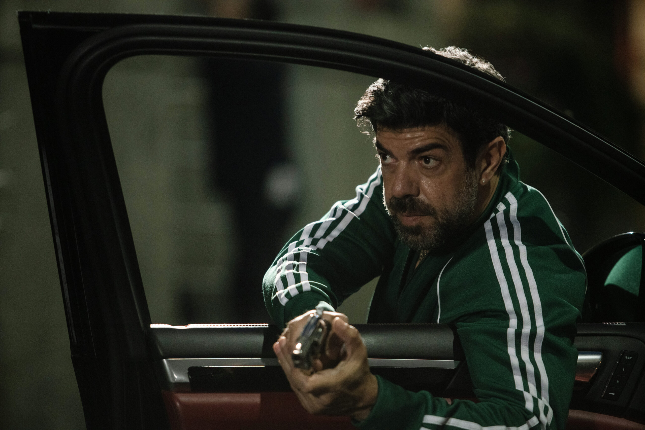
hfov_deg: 10.3
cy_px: 215
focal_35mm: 200
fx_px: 3584
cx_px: 322
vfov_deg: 6.9
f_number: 2.8
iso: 3200
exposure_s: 1/125
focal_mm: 200
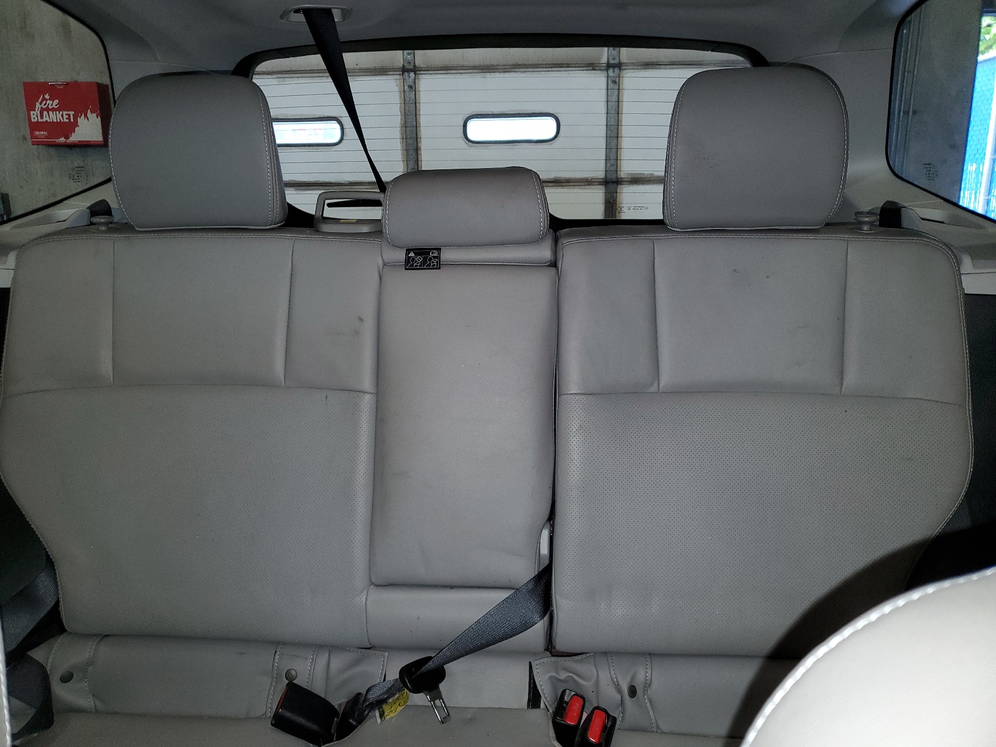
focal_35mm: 26
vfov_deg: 53.1
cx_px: 498
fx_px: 748
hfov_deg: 67.3
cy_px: 374
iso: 107
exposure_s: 1/40
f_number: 1.5
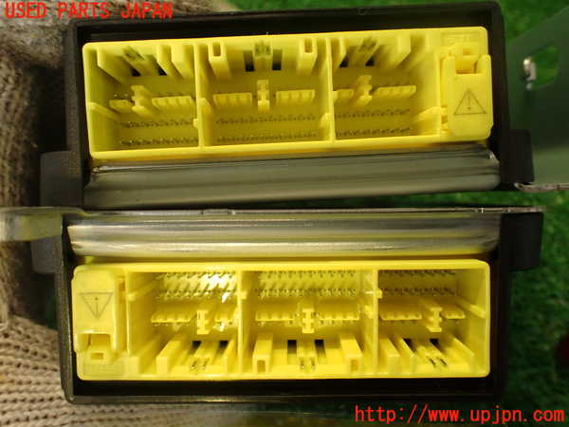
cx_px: 284
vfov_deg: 46.8
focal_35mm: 30
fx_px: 493
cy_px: 214
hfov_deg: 60.0
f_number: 2.3
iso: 200
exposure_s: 1/40
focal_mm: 5.4
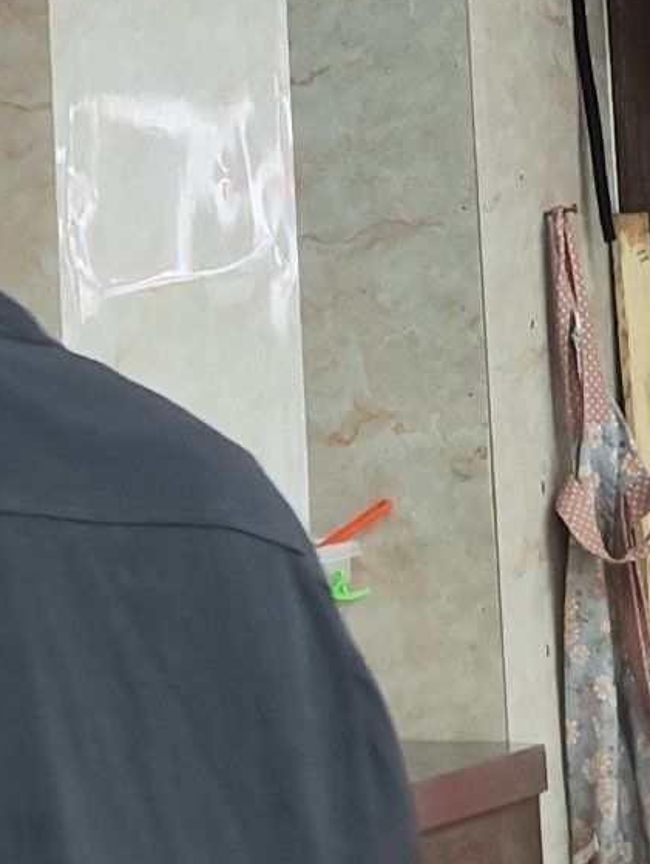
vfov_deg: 7.8
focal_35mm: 243
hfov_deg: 6.1
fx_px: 6075
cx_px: -54
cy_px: -935
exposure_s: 1/100
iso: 259
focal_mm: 7.1
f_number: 1.9
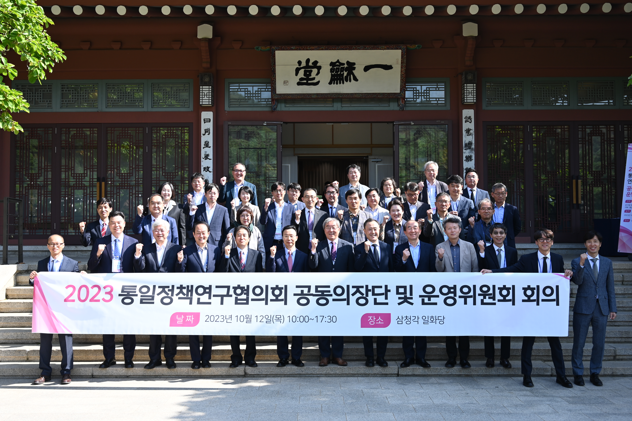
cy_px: 206
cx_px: 310
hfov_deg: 53.1
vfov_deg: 36.9
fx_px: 632
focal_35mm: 36
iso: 180
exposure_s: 1/250
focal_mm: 35
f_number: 5.6
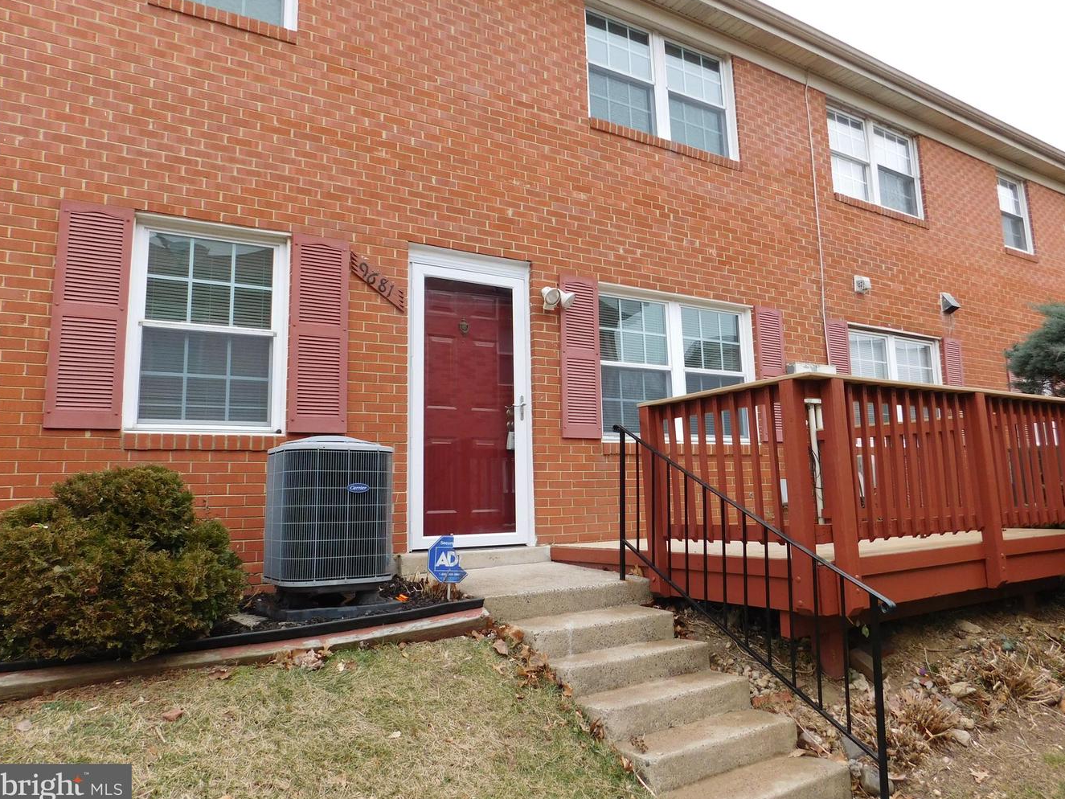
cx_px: 569
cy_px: 376
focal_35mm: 25
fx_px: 769
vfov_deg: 54.9
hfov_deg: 69.3
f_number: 3
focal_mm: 4
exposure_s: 1/100
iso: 125
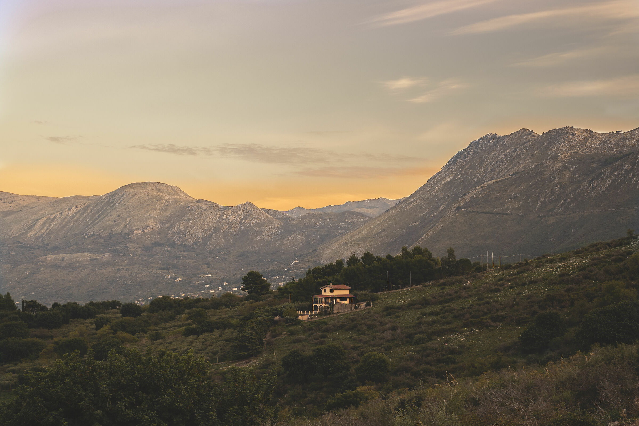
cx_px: 320
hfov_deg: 37.5
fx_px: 941
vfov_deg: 25.5
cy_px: 213
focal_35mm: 53
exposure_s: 1/180
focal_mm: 35
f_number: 3.6
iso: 400
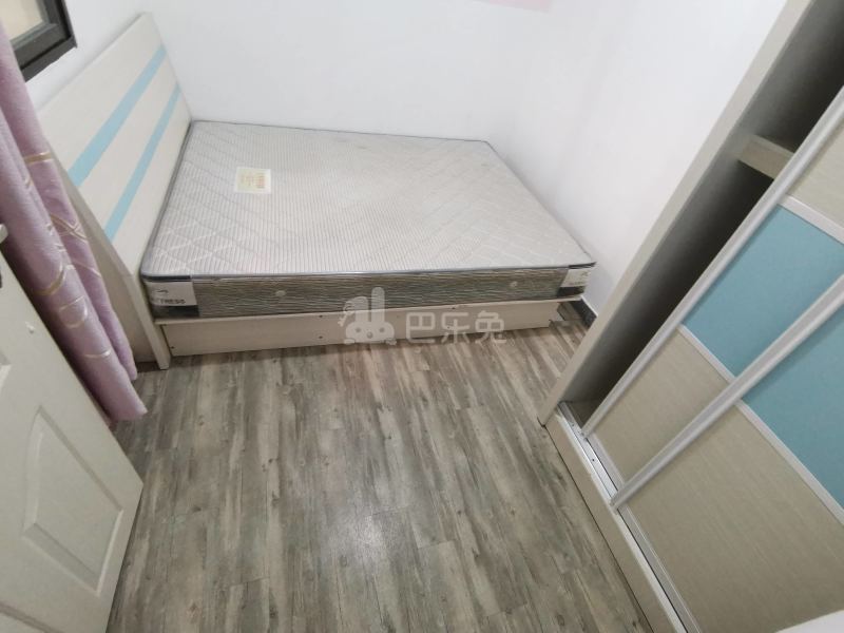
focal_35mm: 17
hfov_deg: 91.0
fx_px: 414
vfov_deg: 74.7
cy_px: 316
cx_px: 422
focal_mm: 2.26
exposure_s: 1/25
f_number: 2.2
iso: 320
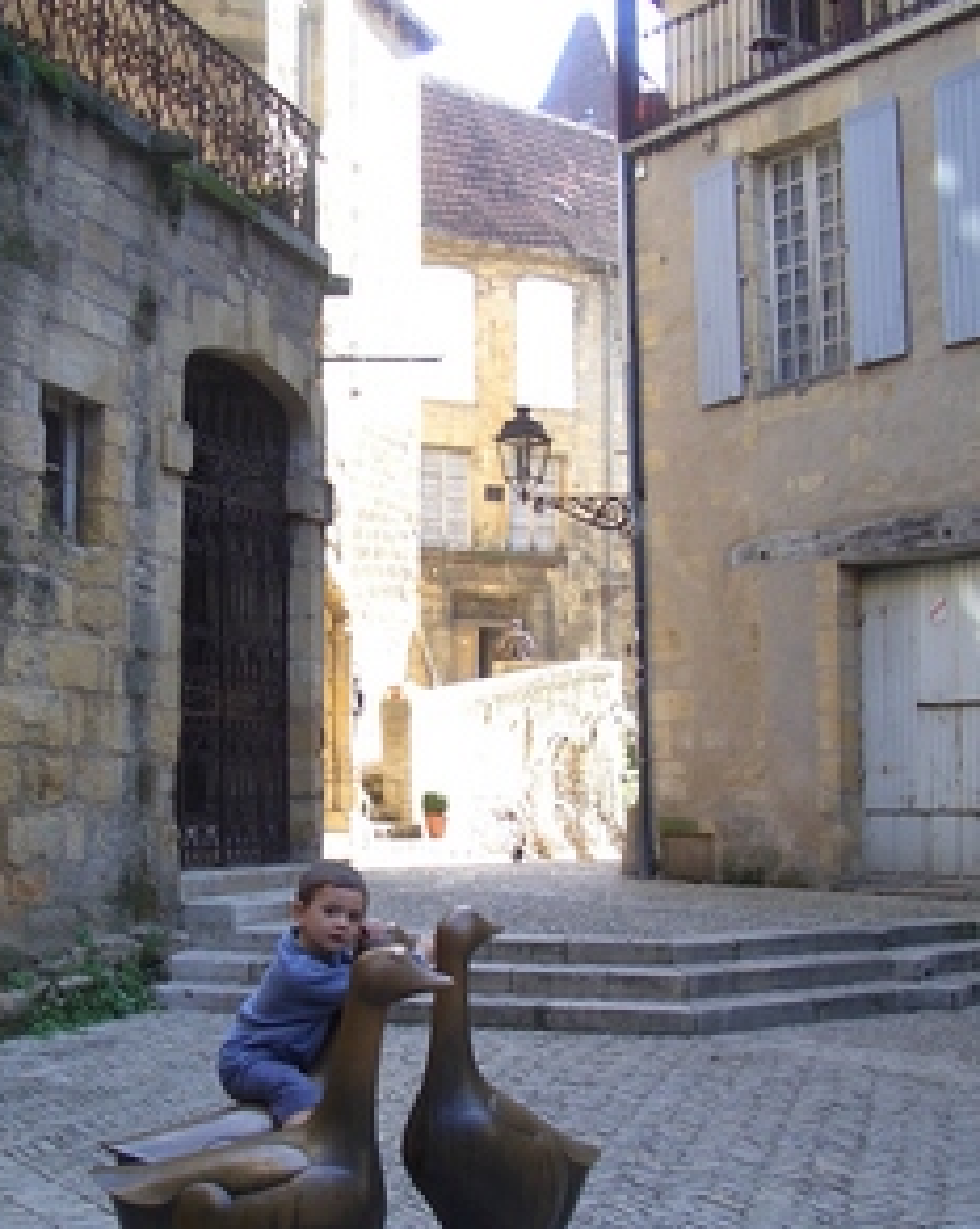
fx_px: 1816
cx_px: 391
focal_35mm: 50
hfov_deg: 30.1
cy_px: 760
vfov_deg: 37.2
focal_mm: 5.8
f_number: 2.6
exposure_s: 1/125
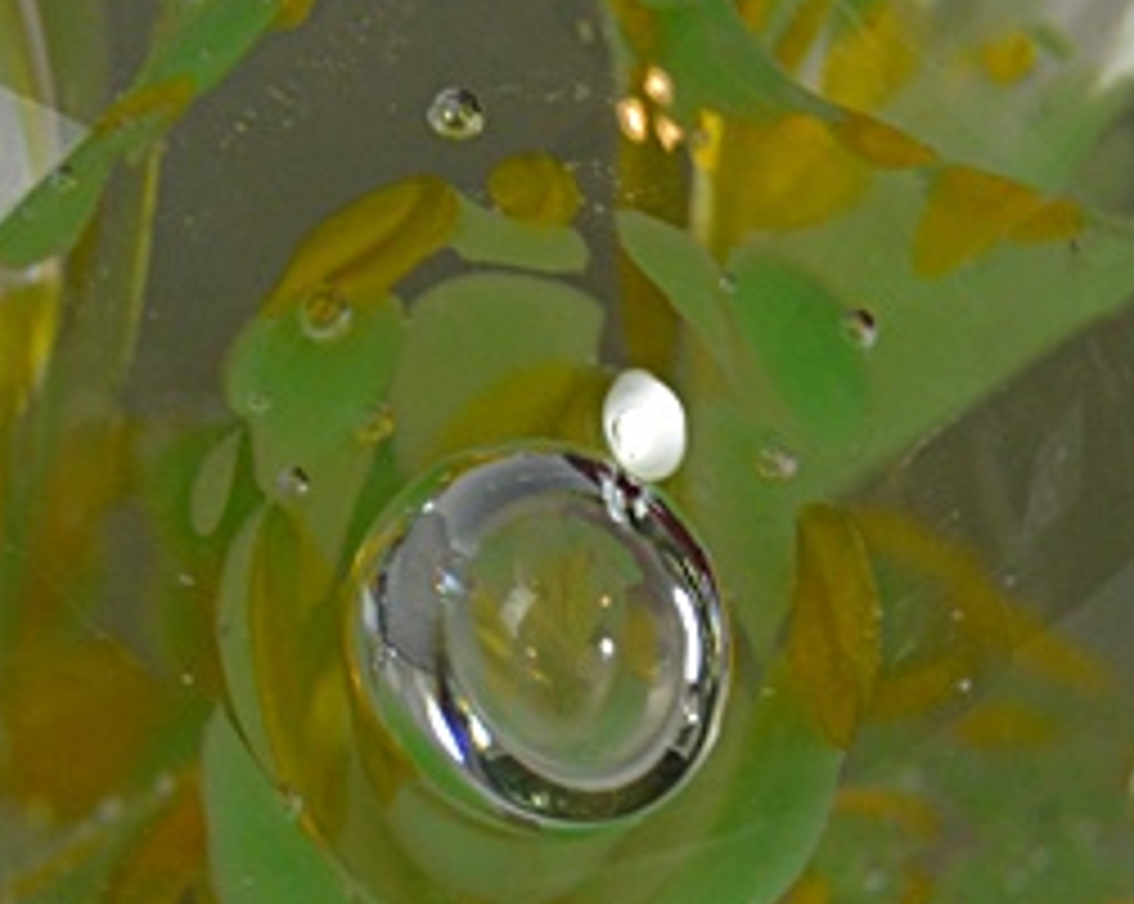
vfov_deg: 6.0
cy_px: 304
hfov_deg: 7.5
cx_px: 630
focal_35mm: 257
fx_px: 8615
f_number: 5.3
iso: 560
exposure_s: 1/60
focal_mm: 46
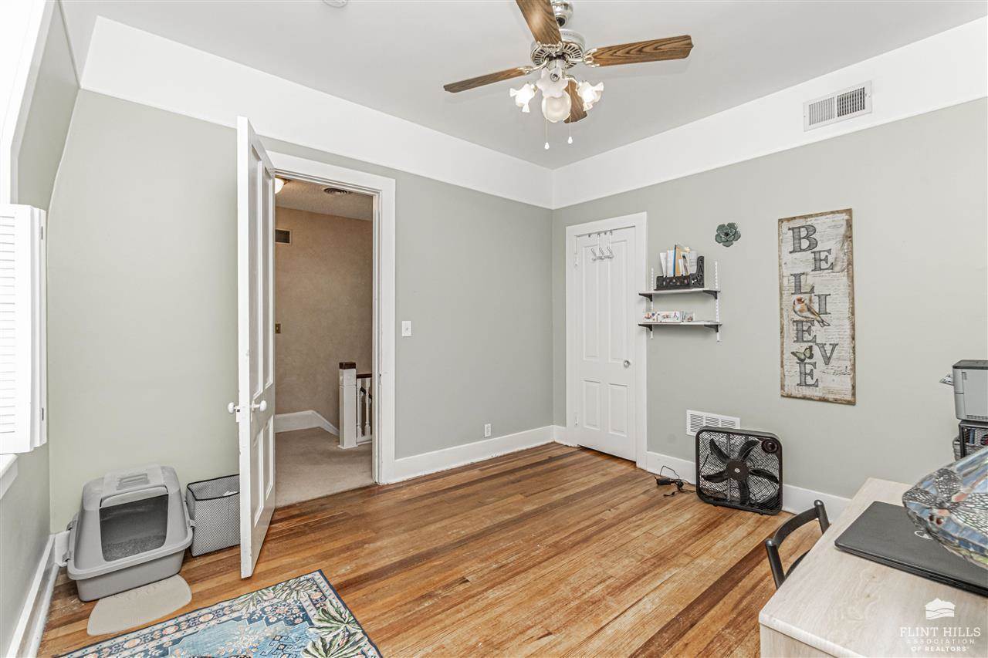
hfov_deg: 100.4
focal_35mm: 15
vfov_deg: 77.3
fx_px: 412
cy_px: 329
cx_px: 494
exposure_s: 1/60
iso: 1250
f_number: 13
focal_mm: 10
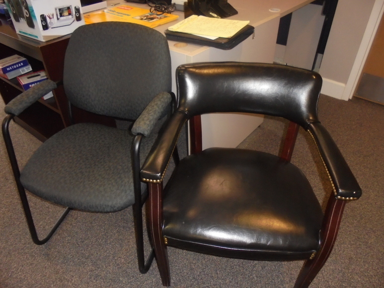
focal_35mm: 26
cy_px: 144
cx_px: 192
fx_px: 288
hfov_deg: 67.3
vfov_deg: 53.1
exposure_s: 1/30
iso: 400
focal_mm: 4.6
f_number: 3.5
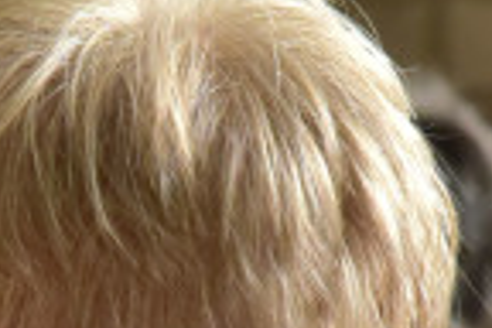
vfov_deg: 2.1
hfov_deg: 3.1
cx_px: -273
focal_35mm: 666
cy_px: 765
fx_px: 9101
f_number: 10
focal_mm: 120
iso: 4000
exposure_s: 1/250
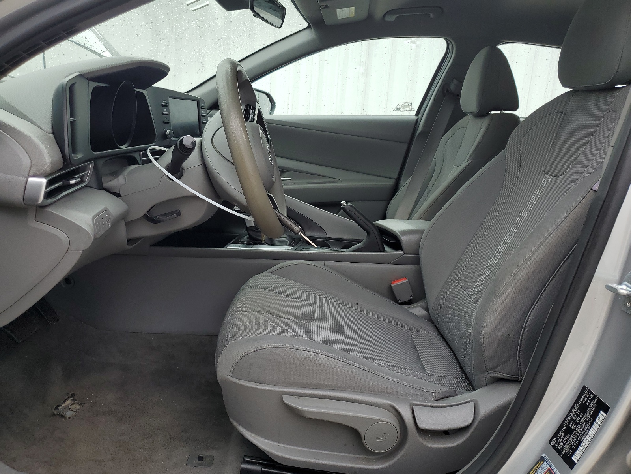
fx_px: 474
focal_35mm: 26
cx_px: 316
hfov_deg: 67.3
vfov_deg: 53.1
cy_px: 237
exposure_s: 1/909
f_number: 1.5
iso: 50
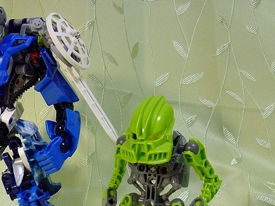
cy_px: 151
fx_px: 469
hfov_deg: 32.2
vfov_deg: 24.6
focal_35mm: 59
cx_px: 72
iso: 400
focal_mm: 6.3
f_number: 3.5
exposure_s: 1/20
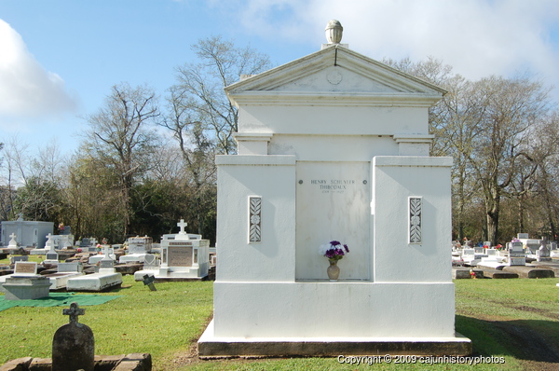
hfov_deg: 49.6
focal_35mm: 39
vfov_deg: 34.1
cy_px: 186
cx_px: 280
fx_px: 605
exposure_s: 1/250
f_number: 9
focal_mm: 26
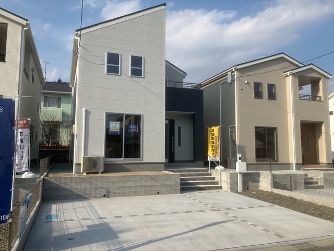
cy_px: 126
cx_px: 167
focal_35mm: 28
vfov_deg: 49.7
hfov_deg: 63.4
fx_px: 270
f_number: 1.8
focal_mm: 3.99
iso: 32
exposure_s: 1/2114
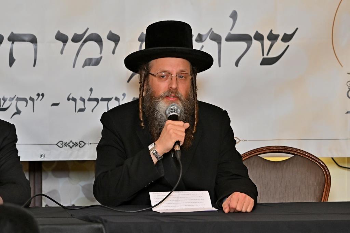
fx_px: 1749
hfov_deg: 11.4
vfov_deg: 7.6
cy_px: 116
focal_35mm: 180
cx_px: 175
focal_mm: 120
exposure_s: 1/160
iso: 640
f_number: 4
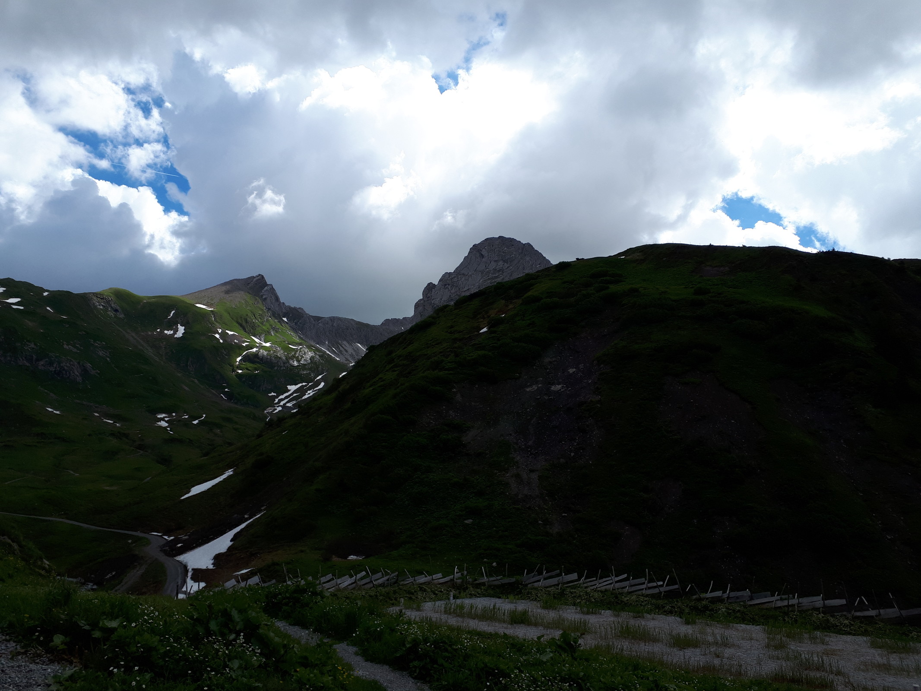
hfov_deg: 65.3
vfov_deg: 51.4
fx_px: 718
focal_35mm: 27
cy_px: 346
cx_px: 460
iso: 40
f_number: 1.9
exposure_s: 1/1934
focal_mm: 3.6
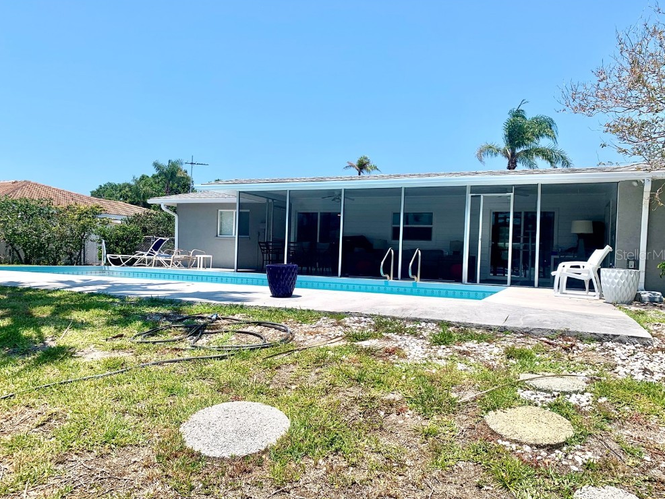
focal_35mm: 27
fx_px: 519
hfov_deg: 65.3
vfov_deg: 51.4
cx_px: 334
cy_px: 254
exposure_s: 1/3185
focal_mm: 4.25
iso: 25
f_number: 1.8
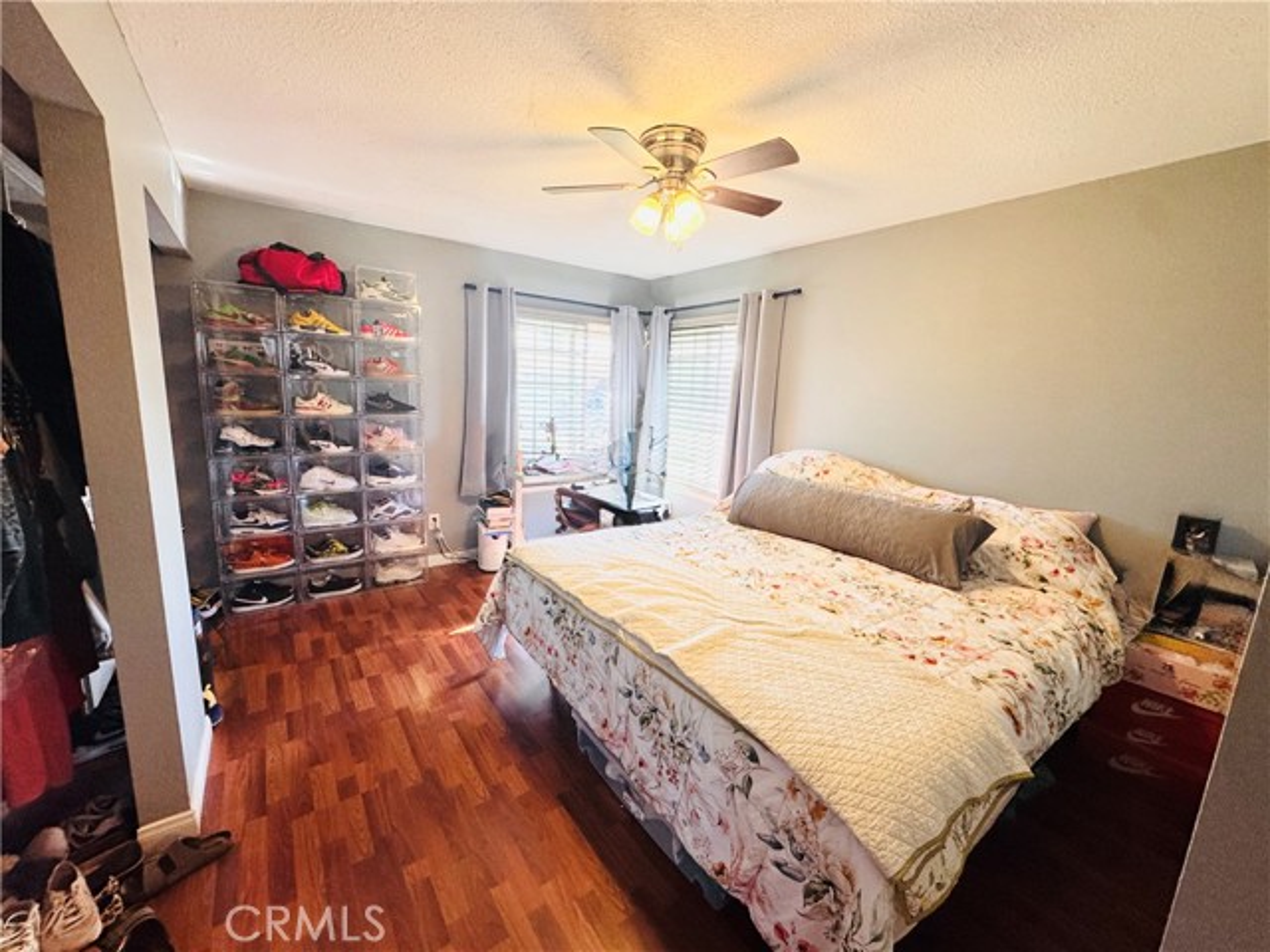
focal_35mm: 14
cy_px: 476
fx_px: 514
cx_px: 635
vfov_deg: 85.7
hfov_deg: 102.1
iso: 250
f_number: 2.2
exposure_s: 1/120
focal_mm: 2.22
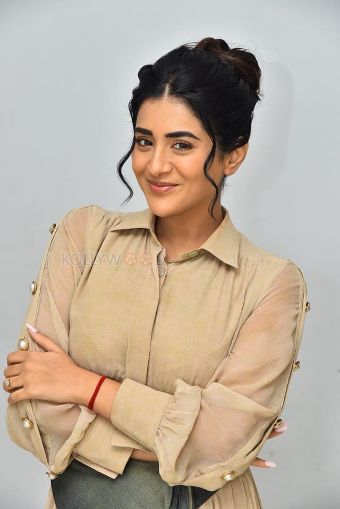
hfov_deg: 13.0
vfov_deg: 19.5
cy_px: 254
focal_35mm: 105
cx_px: 170
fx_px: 1487
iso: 2000
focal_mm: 105
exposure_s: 1/125
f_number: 6.3
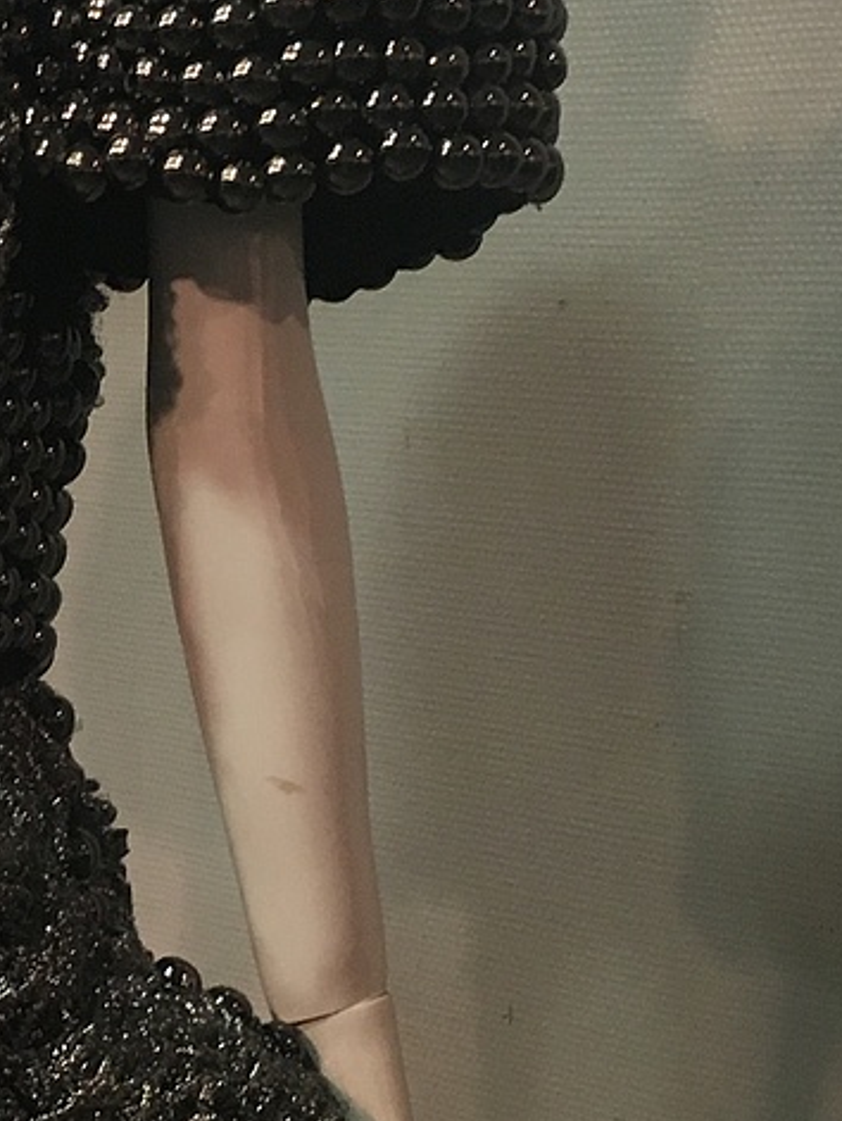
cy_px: 613
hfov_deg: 13.7
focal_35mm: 105
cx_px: -209
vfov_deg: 18.7
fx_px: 3401
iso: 125
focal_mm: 4.15
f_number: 2.2
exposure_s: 1/33
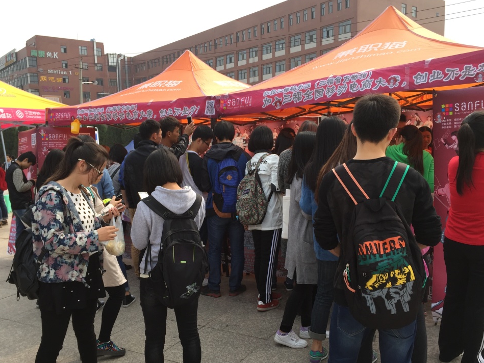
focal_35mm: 33
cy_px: 200
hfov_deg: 55.3
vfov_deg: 42.9
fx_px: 461
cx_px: 237
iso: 32
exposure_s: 1/942
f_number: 2.2
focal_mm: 4.15
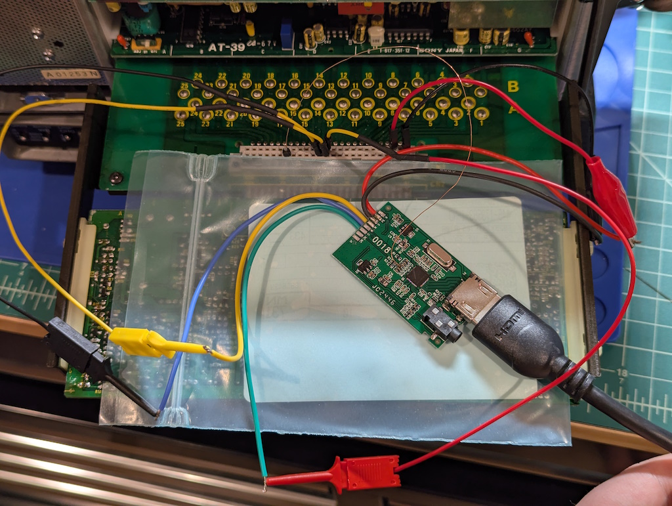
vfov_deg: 30.3
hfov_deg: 39.6
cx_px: 336
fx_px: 933
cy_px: 253
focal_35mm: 48
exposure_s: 1/30
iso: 87
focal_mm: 6.81
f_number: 1.85
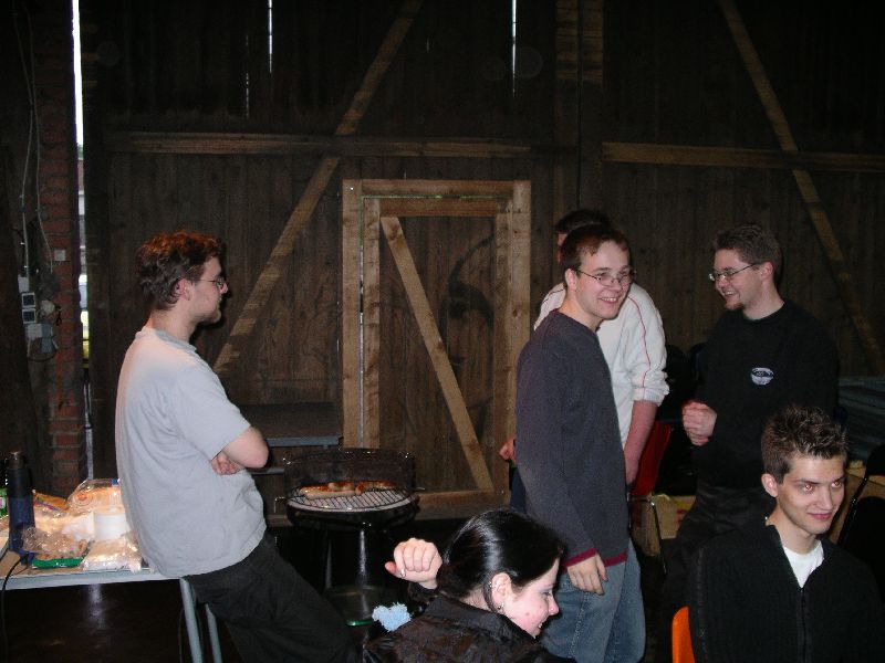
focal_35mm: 37
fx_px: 946
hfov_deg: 50.1
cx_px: 442
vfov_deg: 38.7
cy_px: 332
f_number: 2.8
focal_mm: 7.8
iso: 200
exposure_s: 1/40
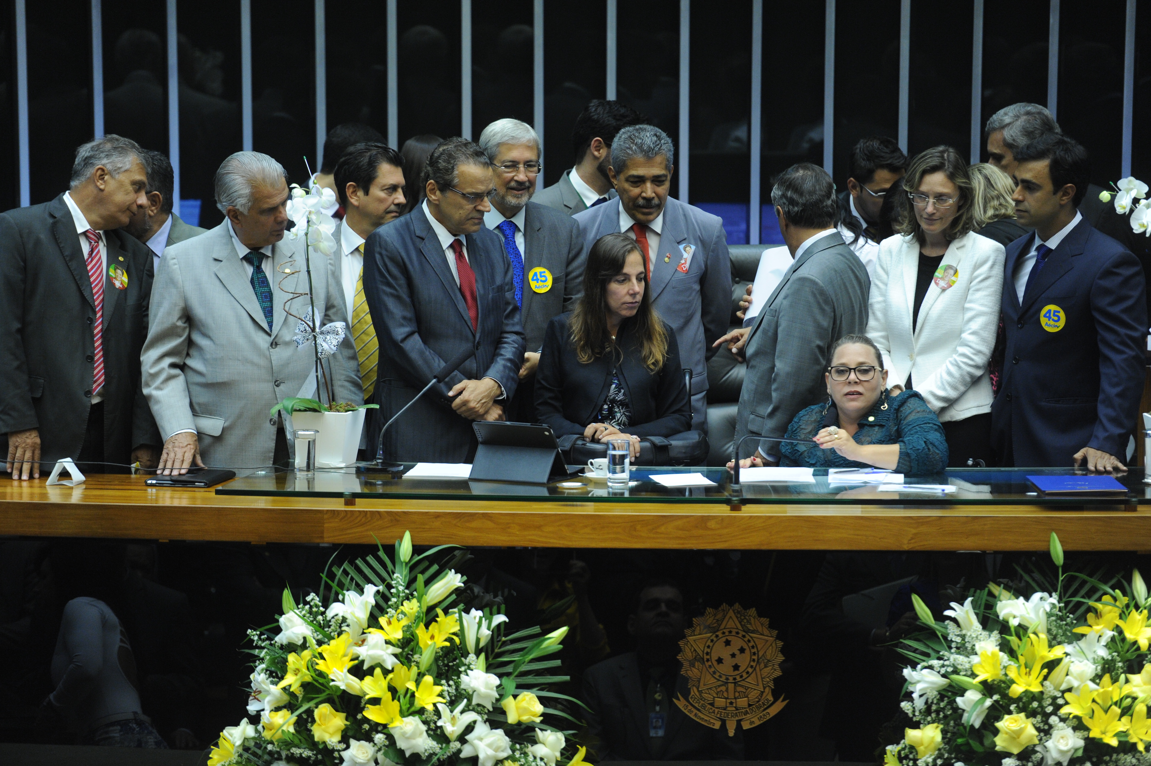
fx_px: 6390
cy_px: 383
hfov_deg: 10.3
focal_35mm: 200
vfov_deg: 6.9
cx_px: 576
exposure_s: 1/80
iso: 1600
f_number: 2.8
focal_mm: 200
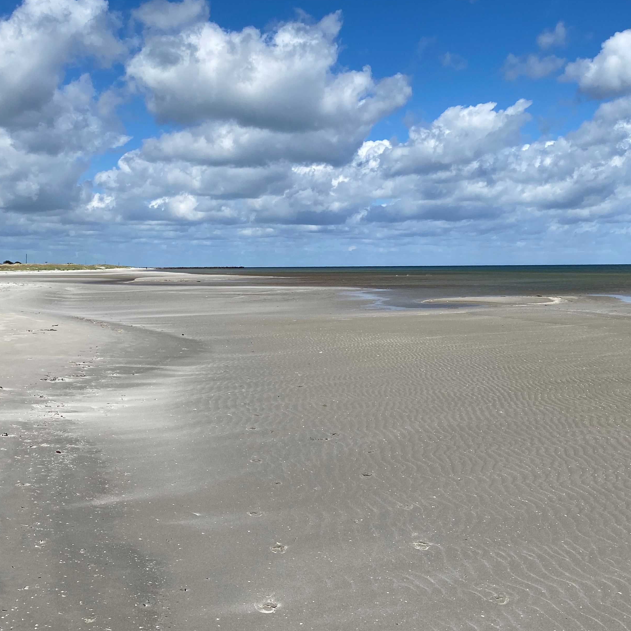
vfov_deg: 45.9
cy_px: 272
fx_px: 742
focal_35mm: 36
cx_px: 317
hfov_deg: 46.0
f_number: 1.8
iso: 32
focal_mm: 4.25
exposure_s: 1/6803
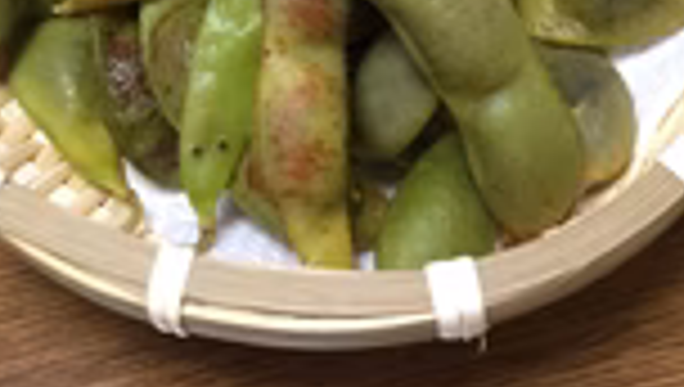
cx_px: 387
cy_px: -324
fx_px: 1507
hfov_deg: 25.5
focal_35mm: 83
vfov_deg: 13.1
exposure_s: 1/30
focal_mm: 4.15
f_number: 2.2
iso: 125
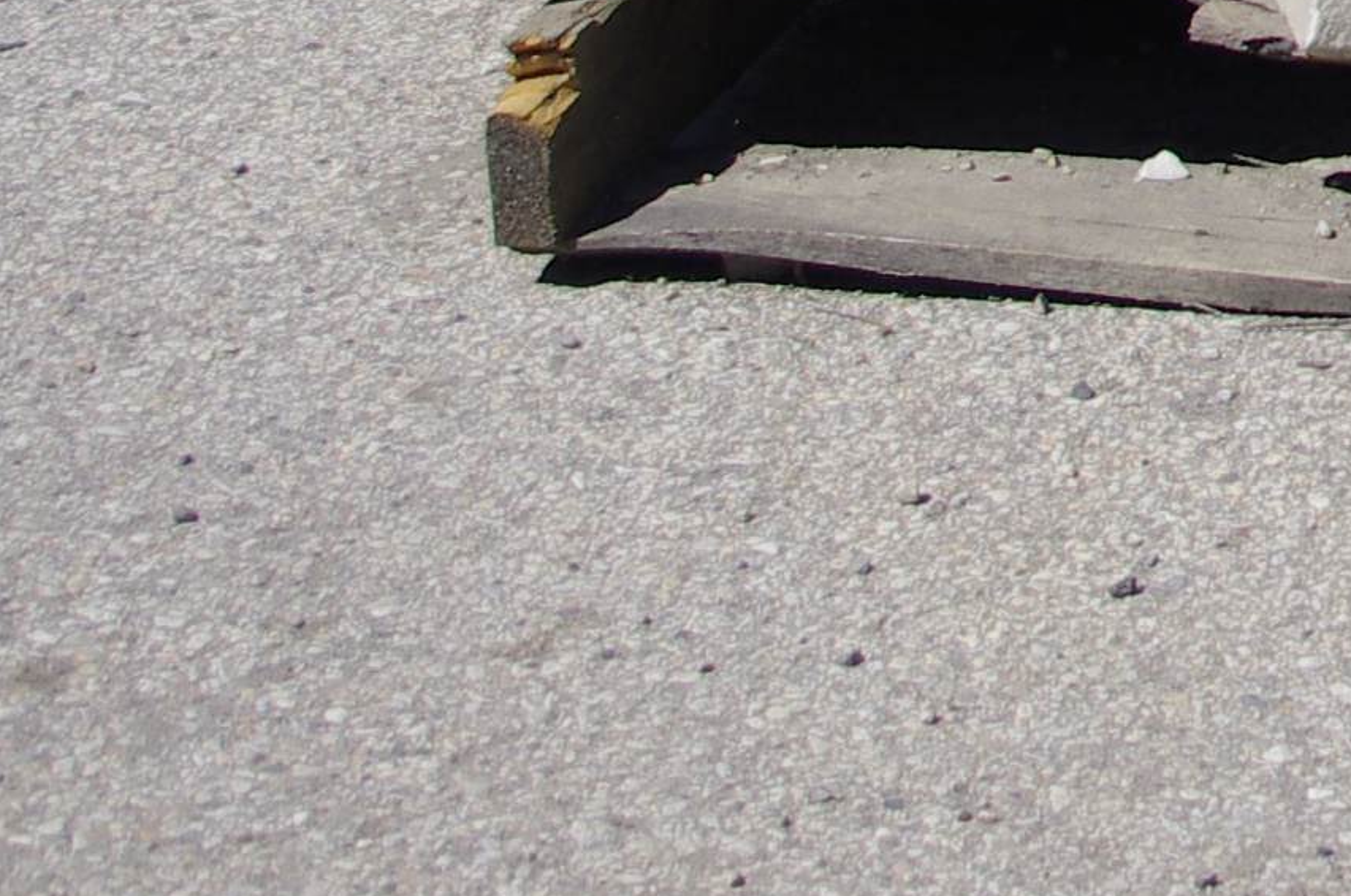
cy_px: -1211
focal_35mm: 181
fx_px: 6782
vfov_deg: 7.1
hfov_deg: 10.2
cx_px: 2989
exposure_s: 1/1600
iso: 200
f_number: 5.6
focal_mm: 24.38
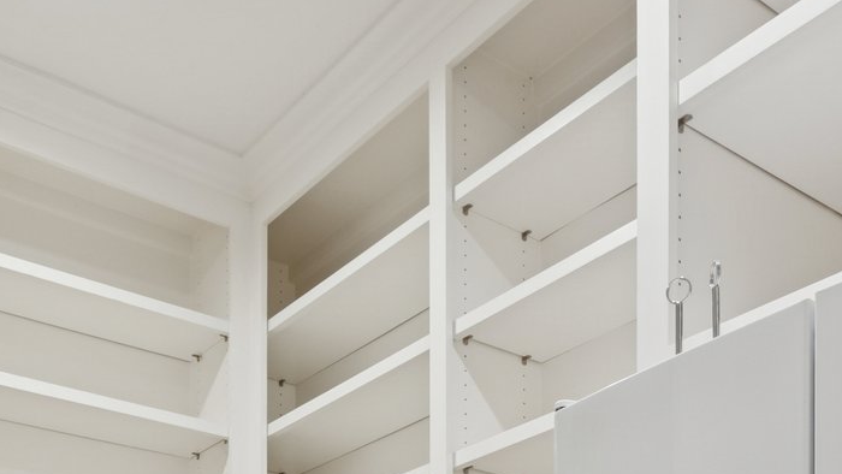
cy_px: 810
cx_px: 419
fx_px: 1098
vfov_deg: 19.4
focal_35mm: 49
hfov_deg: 42.0
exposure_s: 1/13
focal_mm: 10.7
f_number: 8
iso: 200
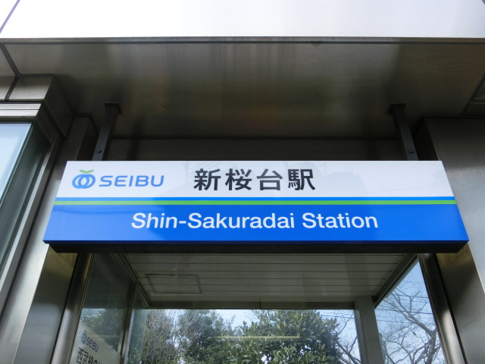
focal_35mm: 29
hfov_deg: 61.7
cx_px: 242
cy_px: 182
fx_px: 406
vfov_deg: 48.2
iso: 80
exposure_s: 1/400
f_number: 3.7
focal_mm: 5.2
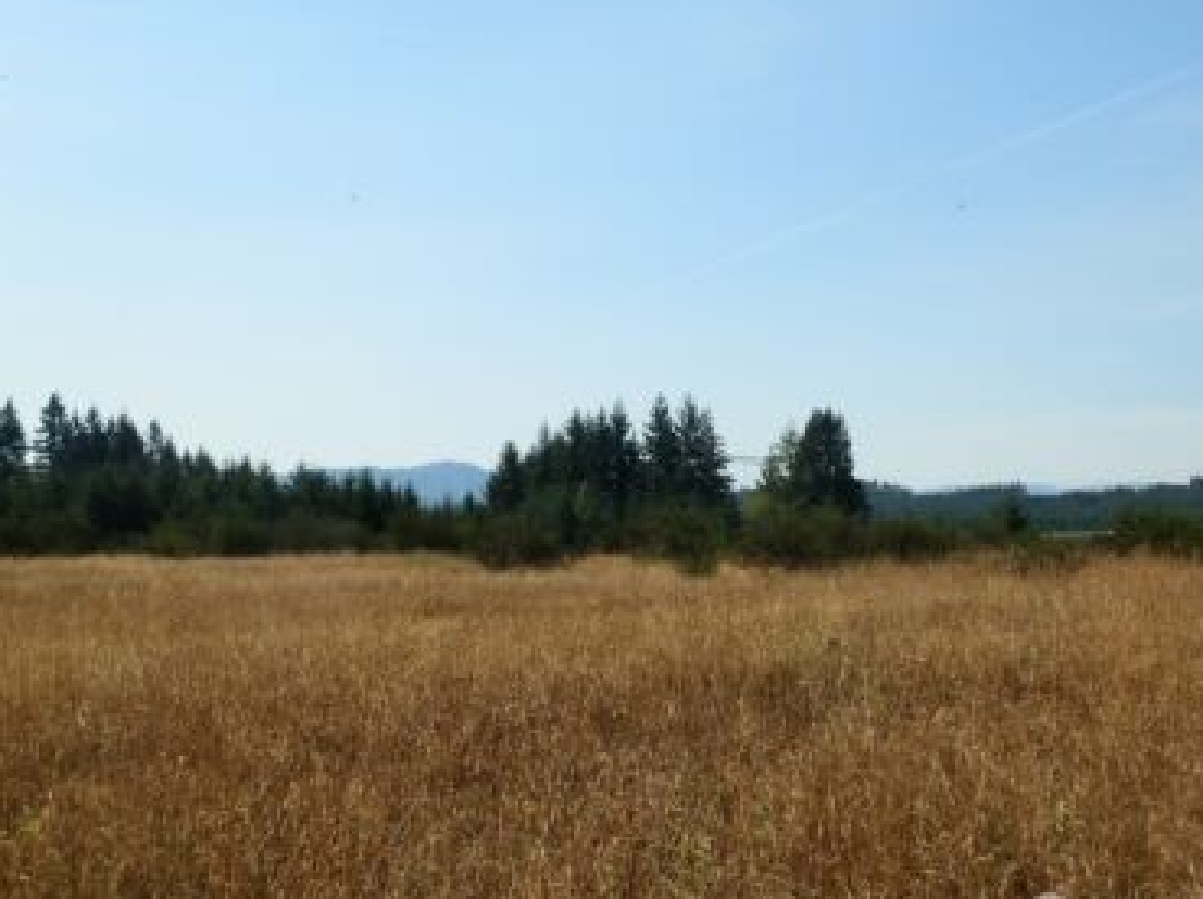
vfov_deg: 28.5
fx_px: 1771
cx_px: 587
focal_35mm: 51
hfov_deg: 37.5
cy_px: 459
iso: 64
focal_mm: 8.51
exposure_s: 1/125
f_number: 10.6
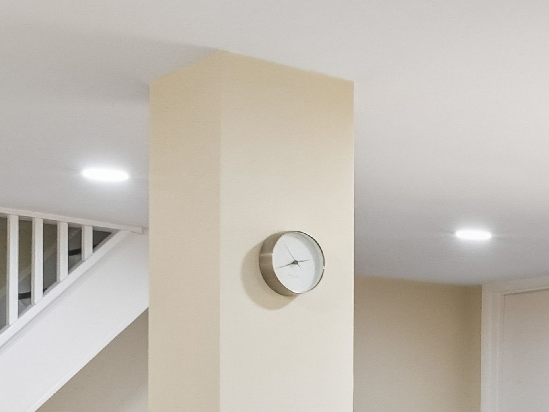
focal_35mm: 79
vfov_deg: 17.5
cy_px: 542
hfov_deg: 23.9
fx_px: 1253
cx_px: 509
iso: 400
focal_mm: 16
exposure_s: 1/10
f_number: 8
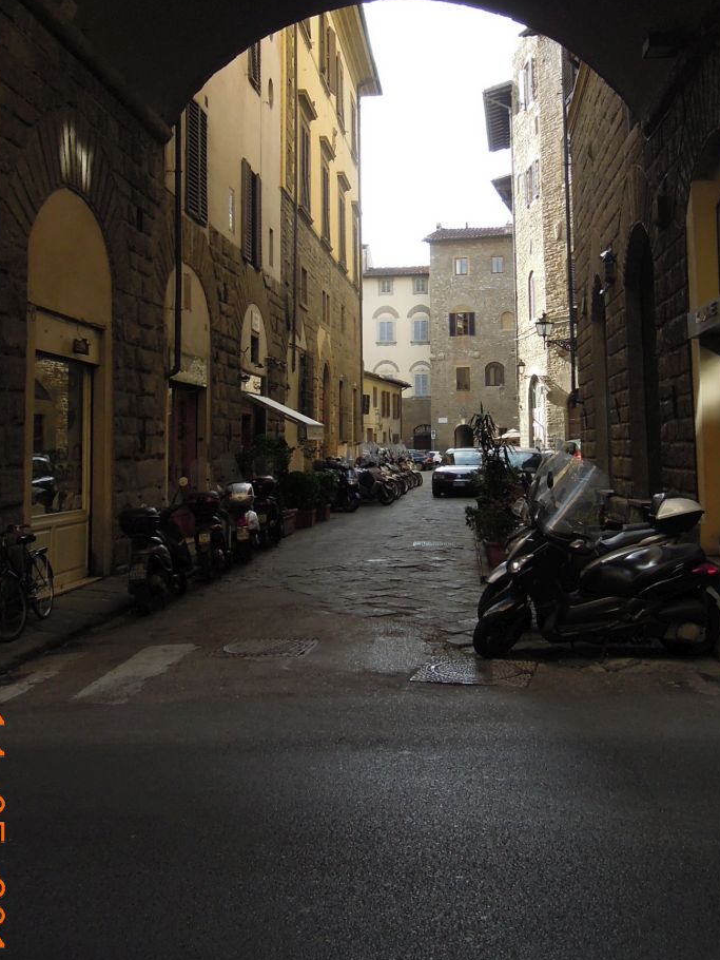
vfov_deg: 50.6
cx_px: 414
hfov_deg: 39.6
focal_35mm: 36
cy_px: 334
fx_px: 998
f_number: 2.8
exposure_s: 1/500
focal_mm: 4.3
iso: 160
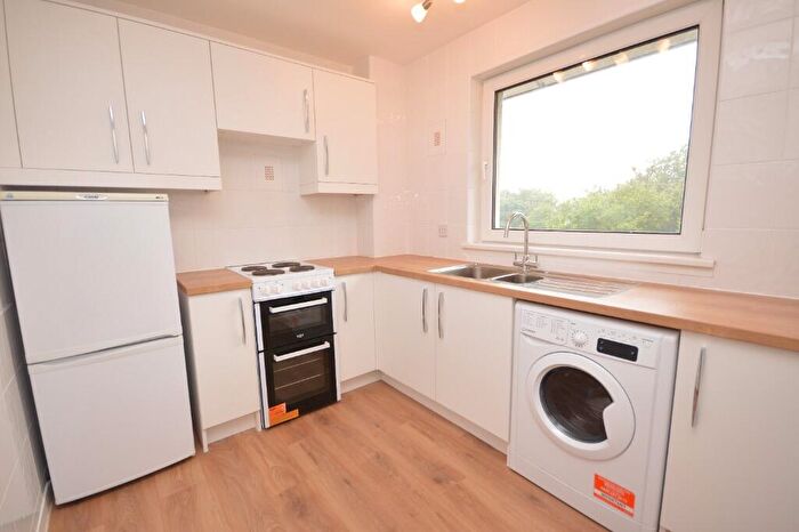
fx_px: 333
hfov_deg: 100.4
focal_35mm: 15
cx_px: 400
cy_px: 266
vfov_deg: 77.3
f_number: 5
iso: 400
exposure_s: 1/100
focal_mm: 10
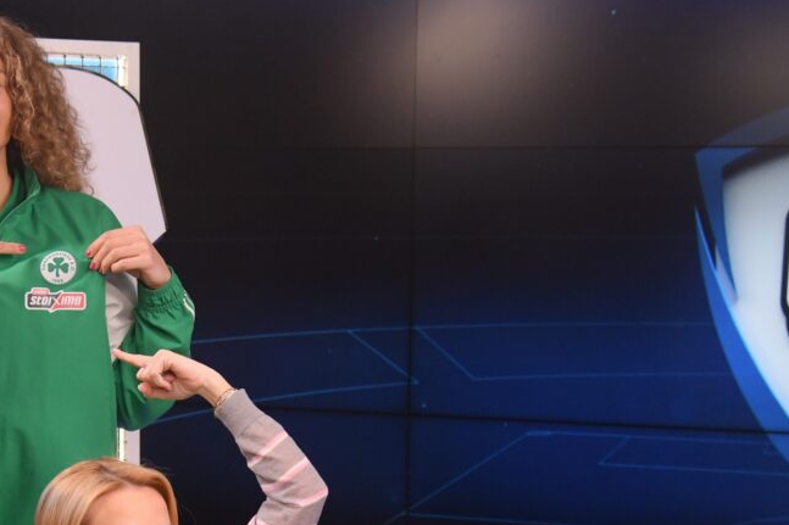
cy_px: 490
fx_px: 2060
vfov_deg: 14.4
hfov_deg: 21.6
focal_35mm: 94
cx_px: 255
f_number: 4
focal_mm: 38
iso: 1250
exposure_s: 1/320
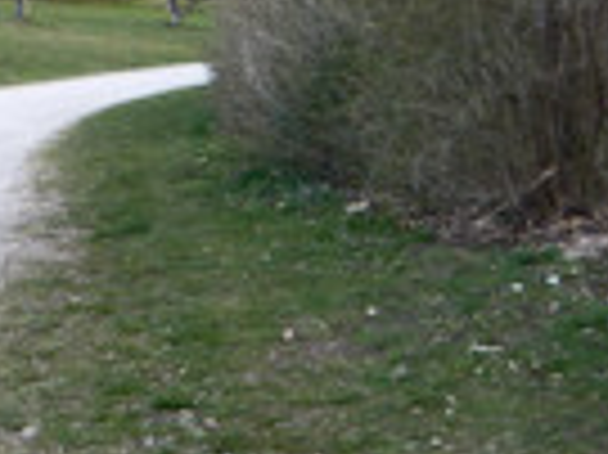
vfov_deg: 19.9
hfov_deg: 26.1
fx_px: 1246
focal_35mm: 71
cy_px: 485
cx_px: 599
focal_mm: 4.3
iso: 100
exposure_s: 1/60
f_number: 3.3
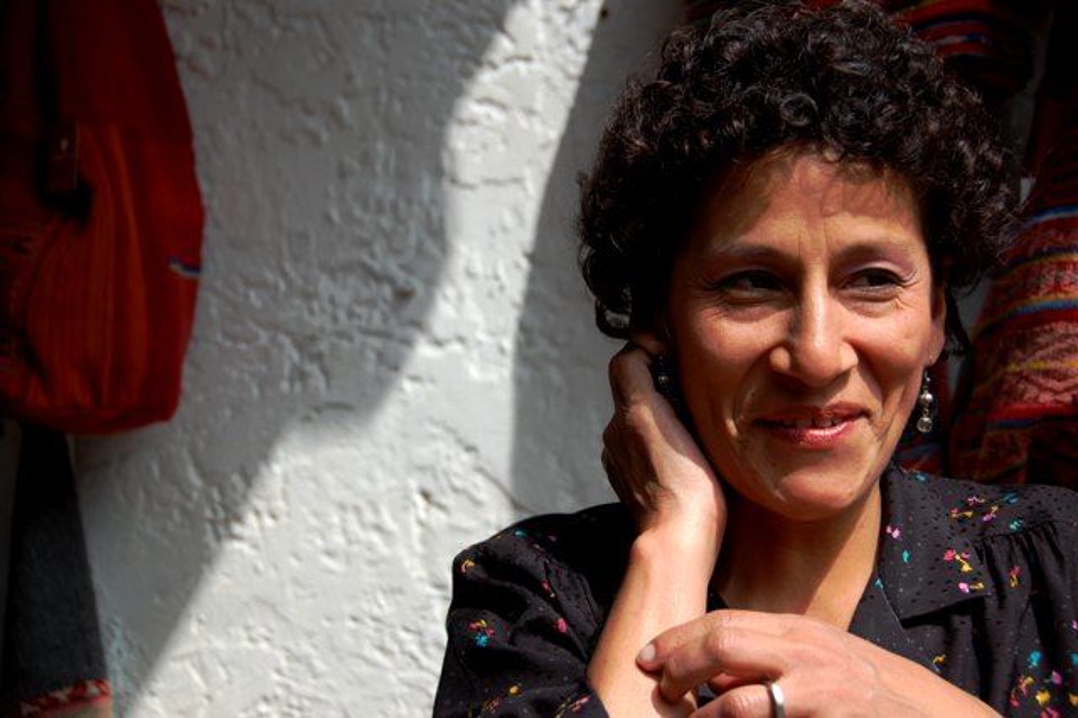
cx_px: 539
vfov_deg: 18.9
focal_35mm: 72
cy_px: 359
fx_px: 2155
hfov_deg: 28.1
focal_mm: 48
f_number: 4.8
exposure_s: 1/800
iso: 200
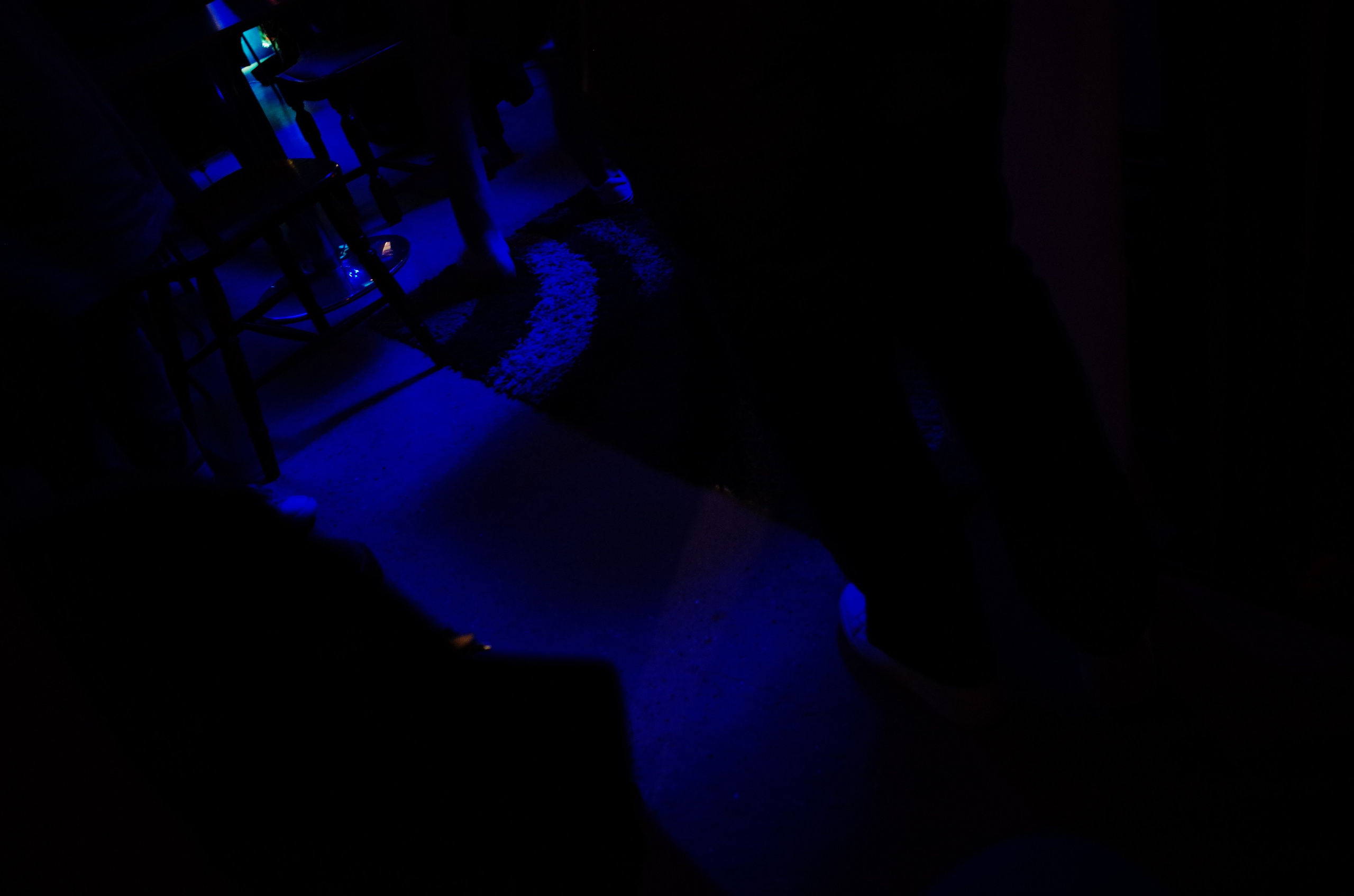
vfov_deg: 46.2
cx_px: 677
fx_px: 1051
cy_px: 448
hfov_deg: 65.6
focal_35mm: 28
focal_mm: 18.3
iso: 800
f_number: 2.8
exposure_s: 1/6
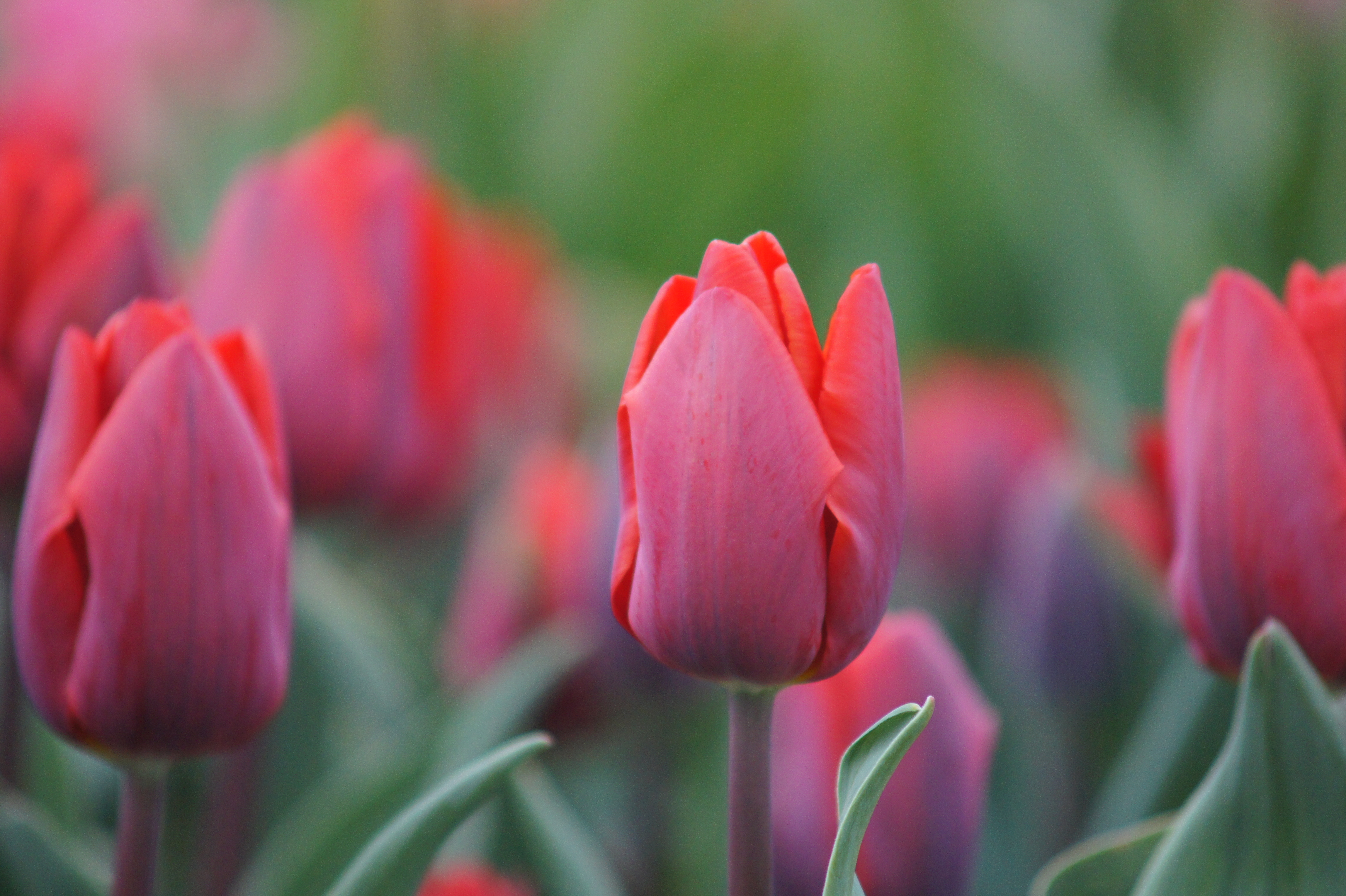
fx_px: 11770
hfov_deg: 6.5
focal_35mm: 315
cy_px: 448
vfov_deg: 4.4
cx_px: 673
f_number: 4
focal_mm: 210
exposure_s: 1/320
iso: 1250
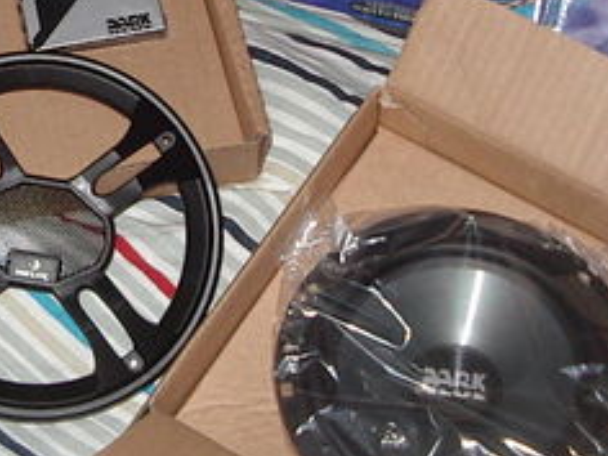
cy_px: 10
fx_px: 1809
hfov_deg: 18.8
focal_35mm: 103
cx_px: 72
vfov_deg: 14.2
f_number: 2.6
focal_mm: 5.8
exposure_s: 1/60
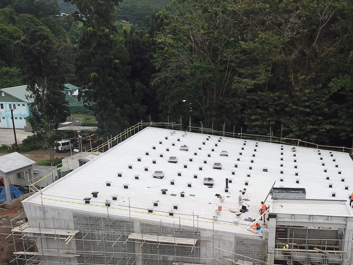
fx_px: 479
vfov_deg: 29.7
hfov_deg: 40.1
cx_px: 221
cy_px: 234
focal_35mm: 47
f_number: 2.2
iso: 100
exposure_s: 1/475
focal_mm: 4.73
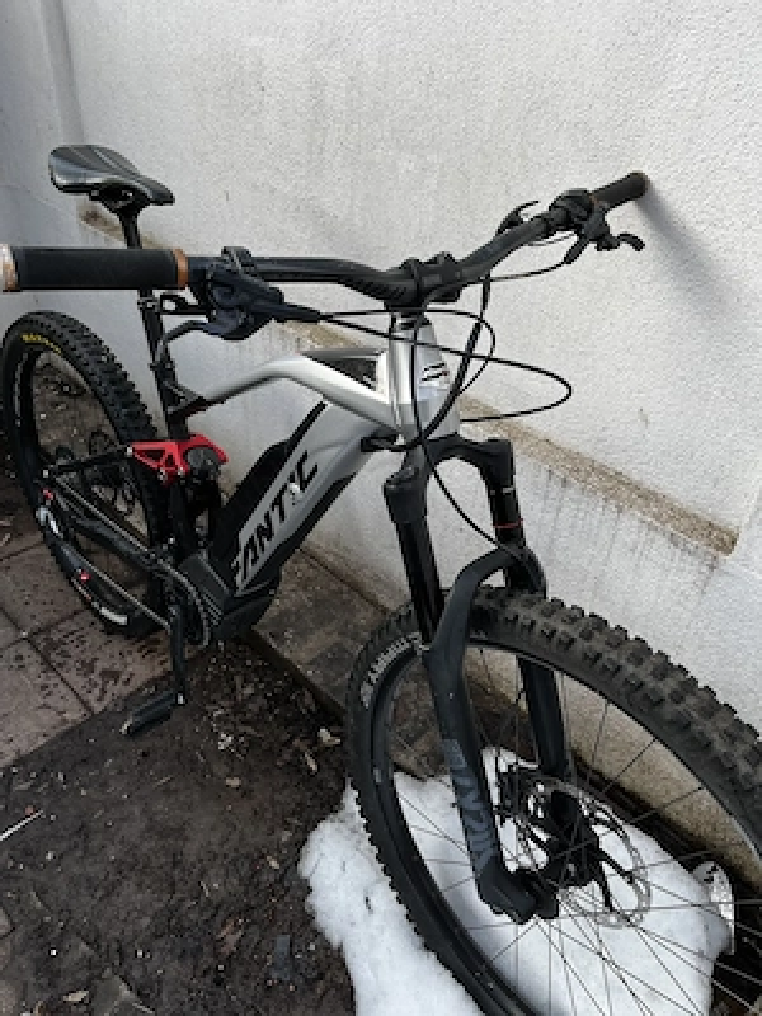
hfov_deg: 53.1
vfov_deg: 67.3
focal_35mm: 26
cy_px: 508
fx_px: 763
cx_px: 381
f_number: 1.6
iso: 50
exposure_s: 1/122
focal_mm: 5.1
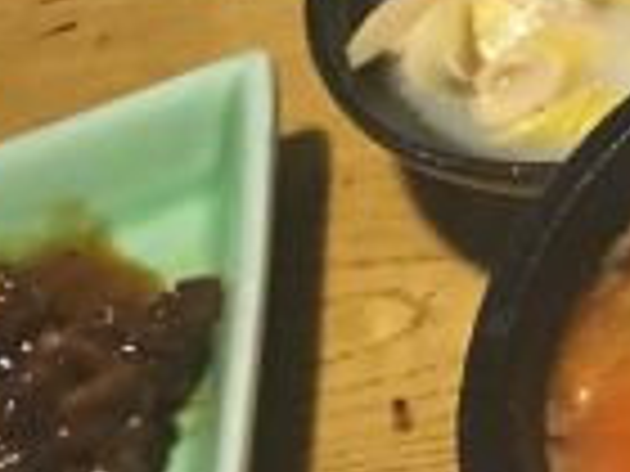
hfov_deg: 11.3
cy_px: -38
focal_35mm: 145
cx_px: 1508
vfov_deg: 10.1
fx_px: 2639
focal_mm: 4.15
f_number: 2.2
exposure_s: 1/17
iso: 100
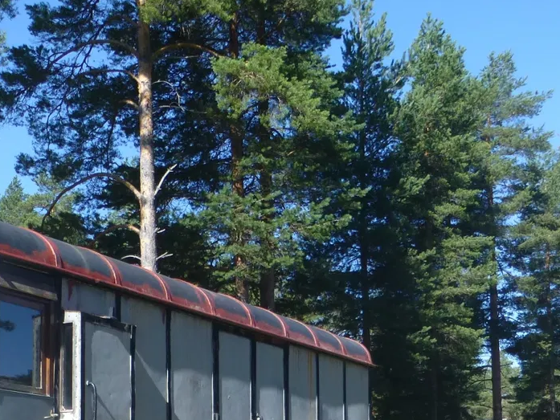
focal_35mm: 62
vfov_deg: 22.4
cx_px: 235
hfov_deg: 31.1
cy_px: 455
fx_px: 1003
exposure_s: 1/500
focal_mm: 4.8
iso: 100
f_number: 4
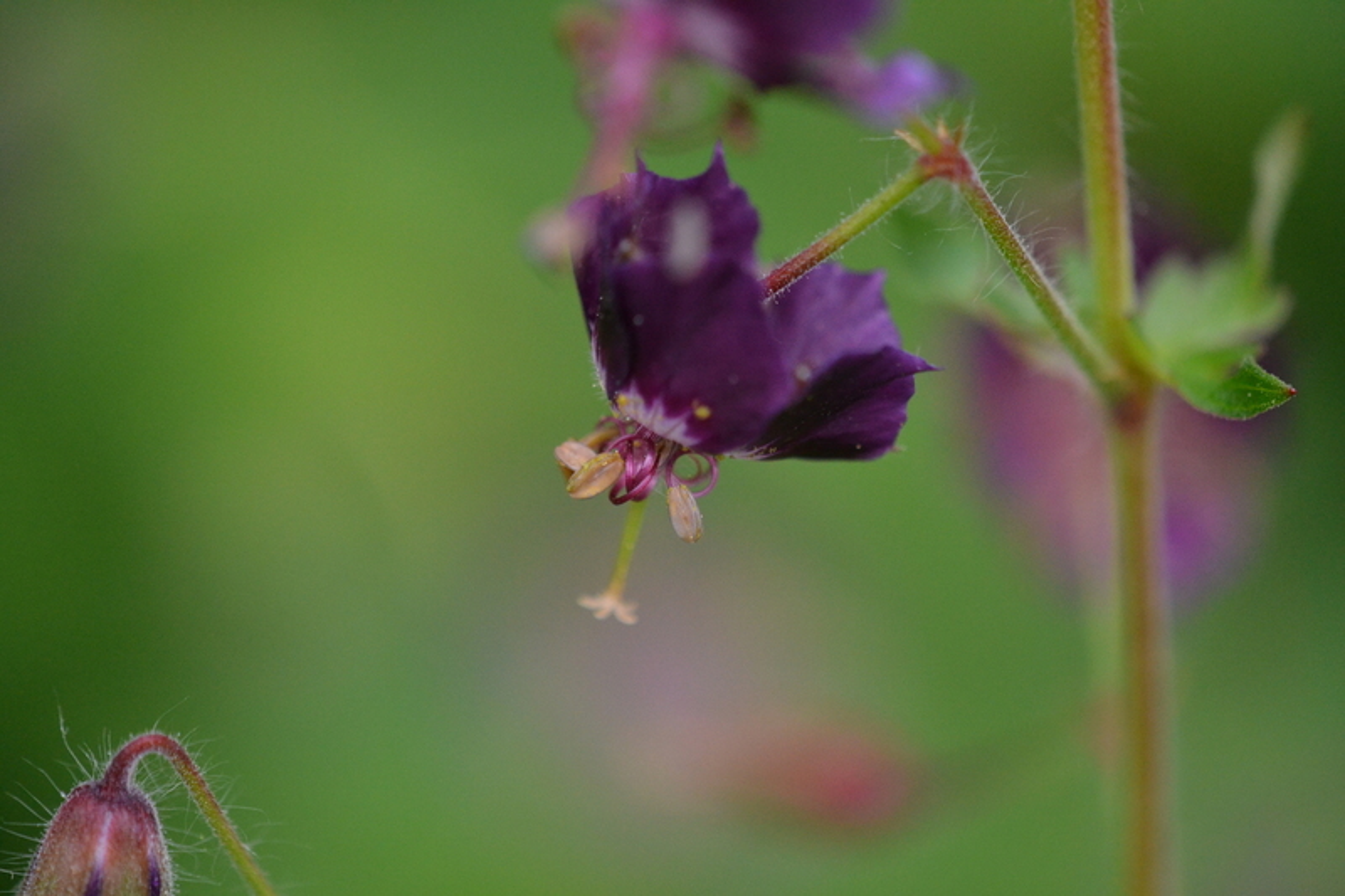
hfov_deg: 16.1
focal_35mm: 128
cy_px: 448
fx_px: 4762
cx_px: 672
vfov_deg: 10.7
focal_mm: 85
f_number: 4.5
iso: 1600
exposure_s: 1/400
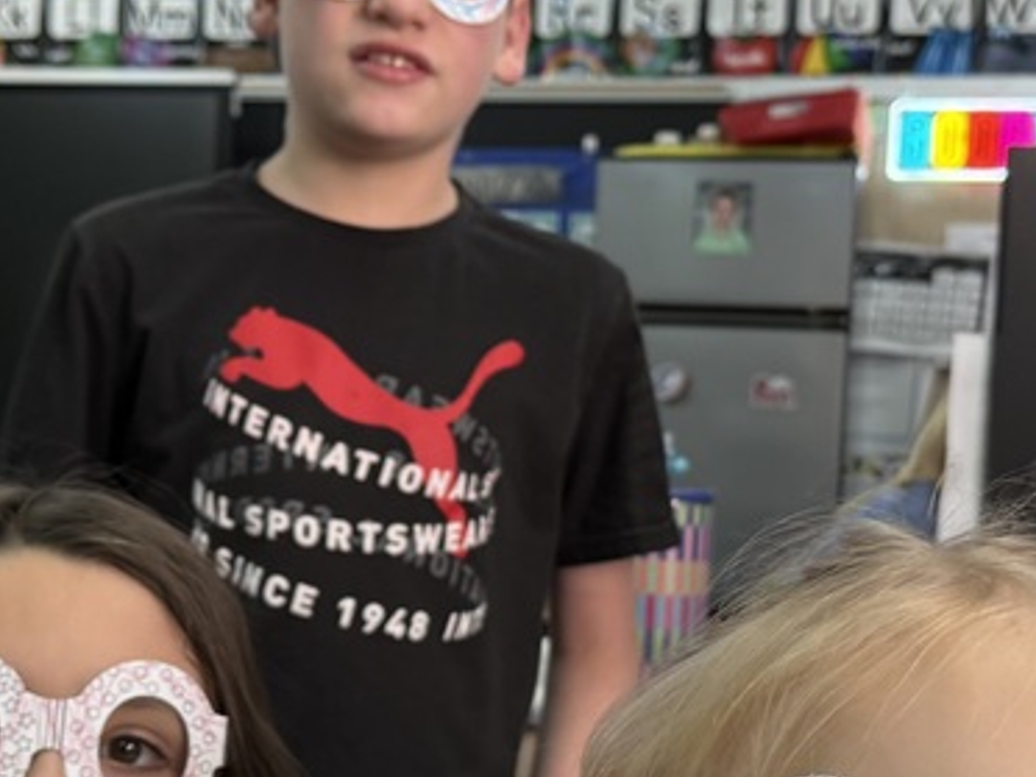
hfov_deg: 29.4
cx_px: 457
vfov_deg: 22.2
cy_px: 468
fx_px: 1975
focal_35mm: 66
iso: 125
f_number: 1.78
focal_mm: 6.76
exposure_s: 1/60
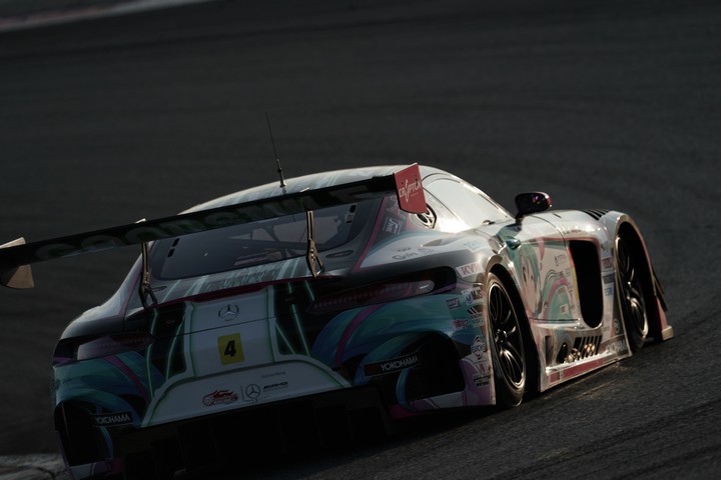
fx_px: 9192
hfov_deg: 4.5
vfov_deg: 3.0
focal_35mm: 459
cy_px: 240
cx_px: 360
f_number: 6.3
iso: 200
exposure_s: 1/1000
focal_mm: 459
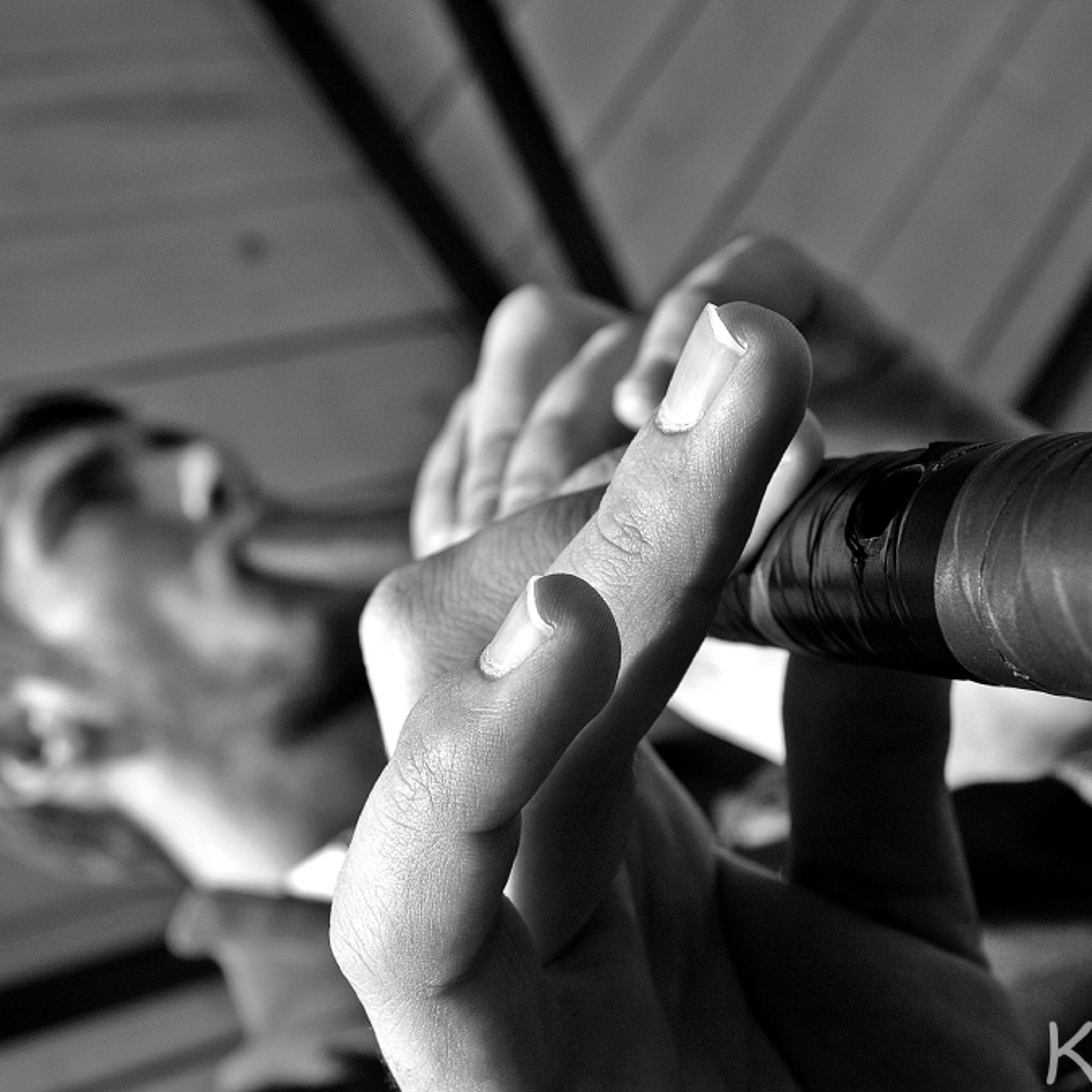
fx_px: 2070
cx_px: 489
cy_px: 544
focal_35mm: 58
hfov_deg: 29.5
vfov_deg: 29.6
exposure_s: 1/320
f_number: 9
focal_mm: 30
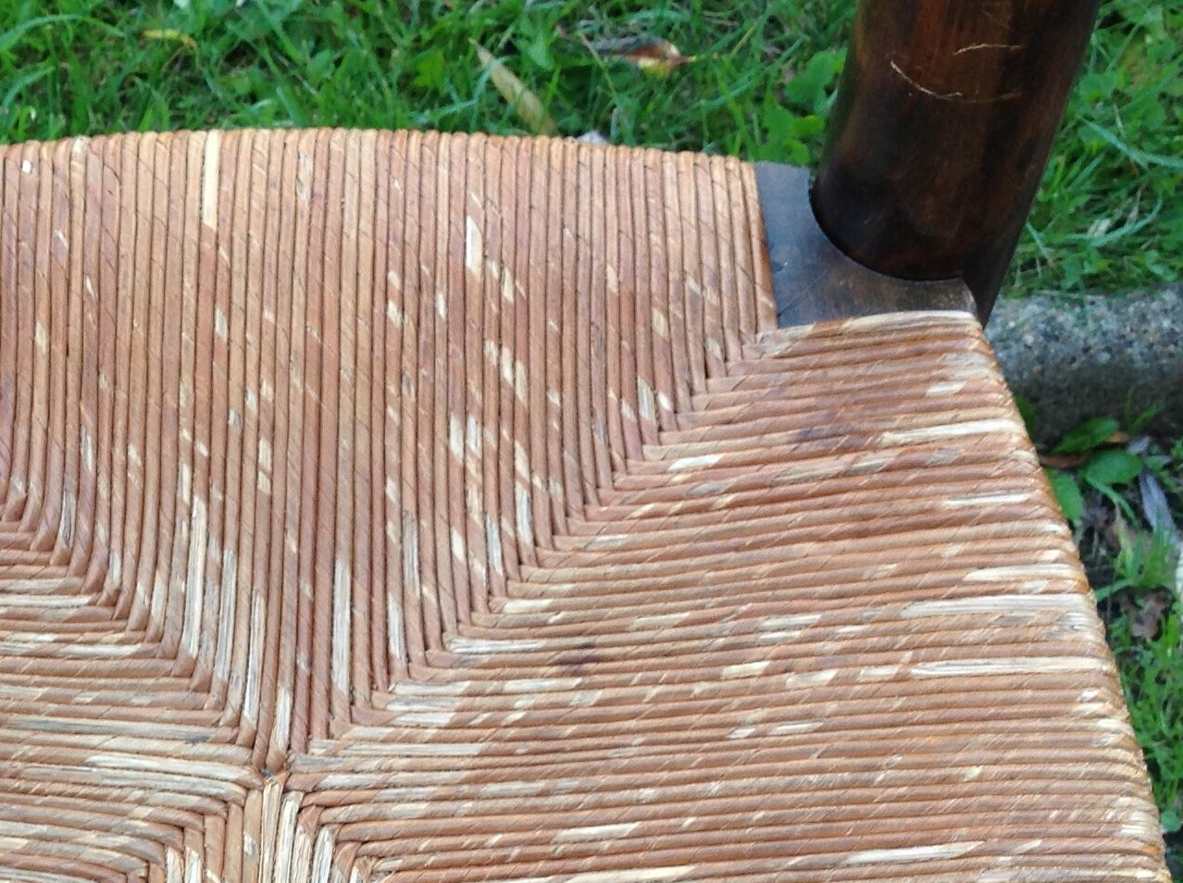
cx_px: 275
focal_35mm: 71
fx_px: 2422
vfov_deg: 20.0
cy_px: 879
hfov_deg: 27.0
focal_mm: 4.28
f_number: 2.4
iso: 64
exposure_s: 1/40
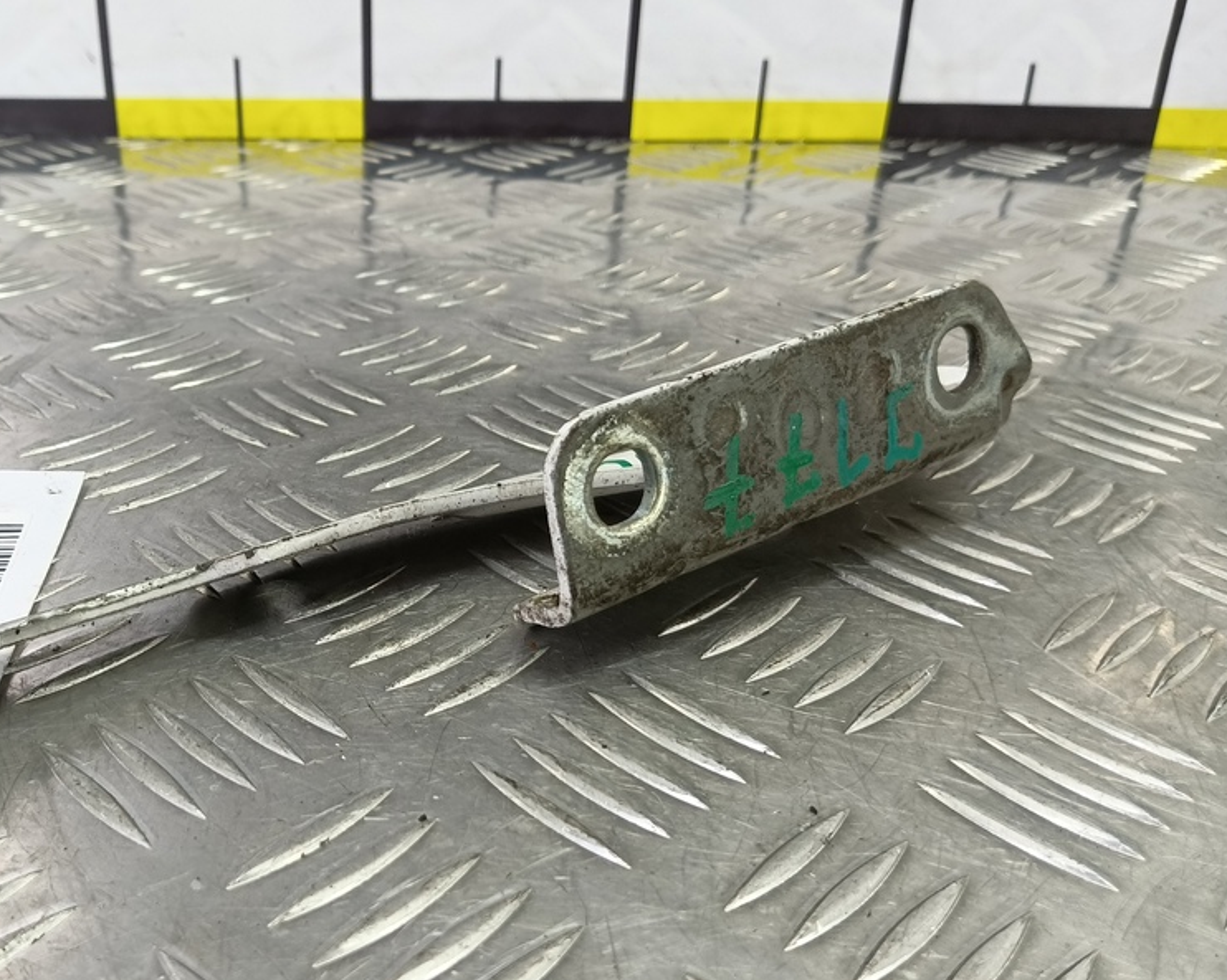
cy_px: 529
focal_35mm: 31
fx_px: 1125
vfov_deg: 47.0
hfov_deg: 55.7
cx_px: 385
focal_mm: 4.11
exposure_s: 1/50
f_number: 1.6
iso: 129
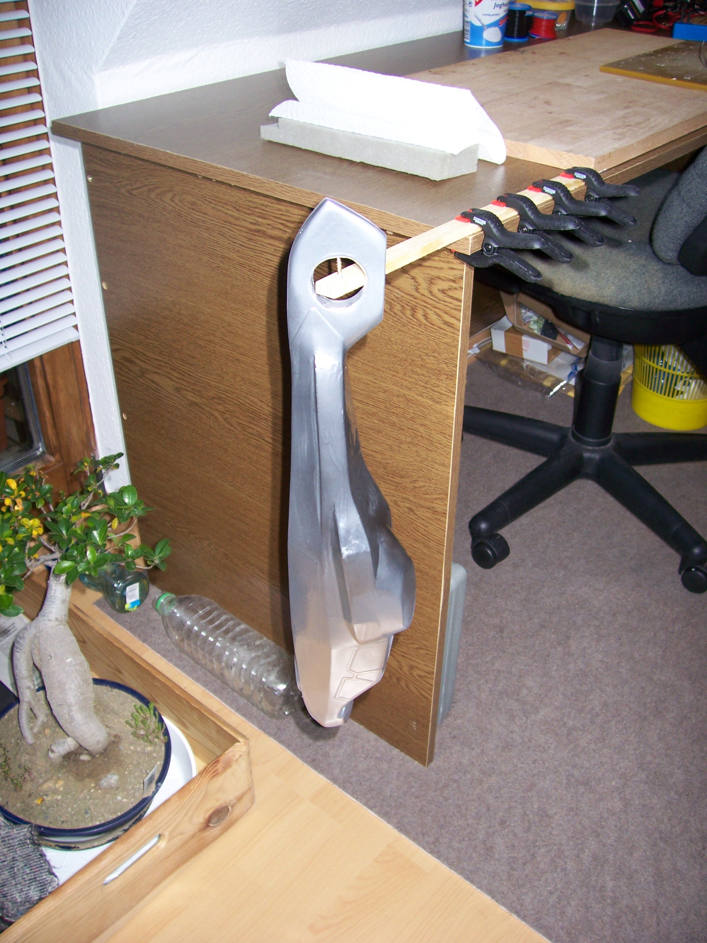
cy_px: 472
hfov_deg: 41.8
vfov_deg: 54.0
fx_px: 926
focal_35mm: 34
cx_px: 354
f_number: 2.7
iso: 80
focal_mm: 5.6
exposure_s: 1/60
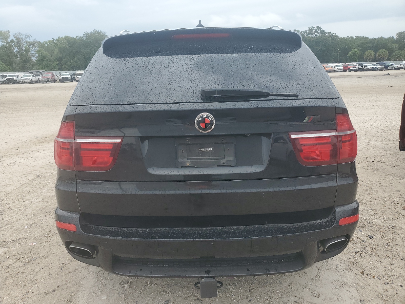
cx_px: 202
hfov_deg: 67.3
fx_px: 304
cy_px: 152
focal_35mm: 26
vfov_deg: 53.1
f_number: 1.5
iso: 50
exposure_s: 1/588
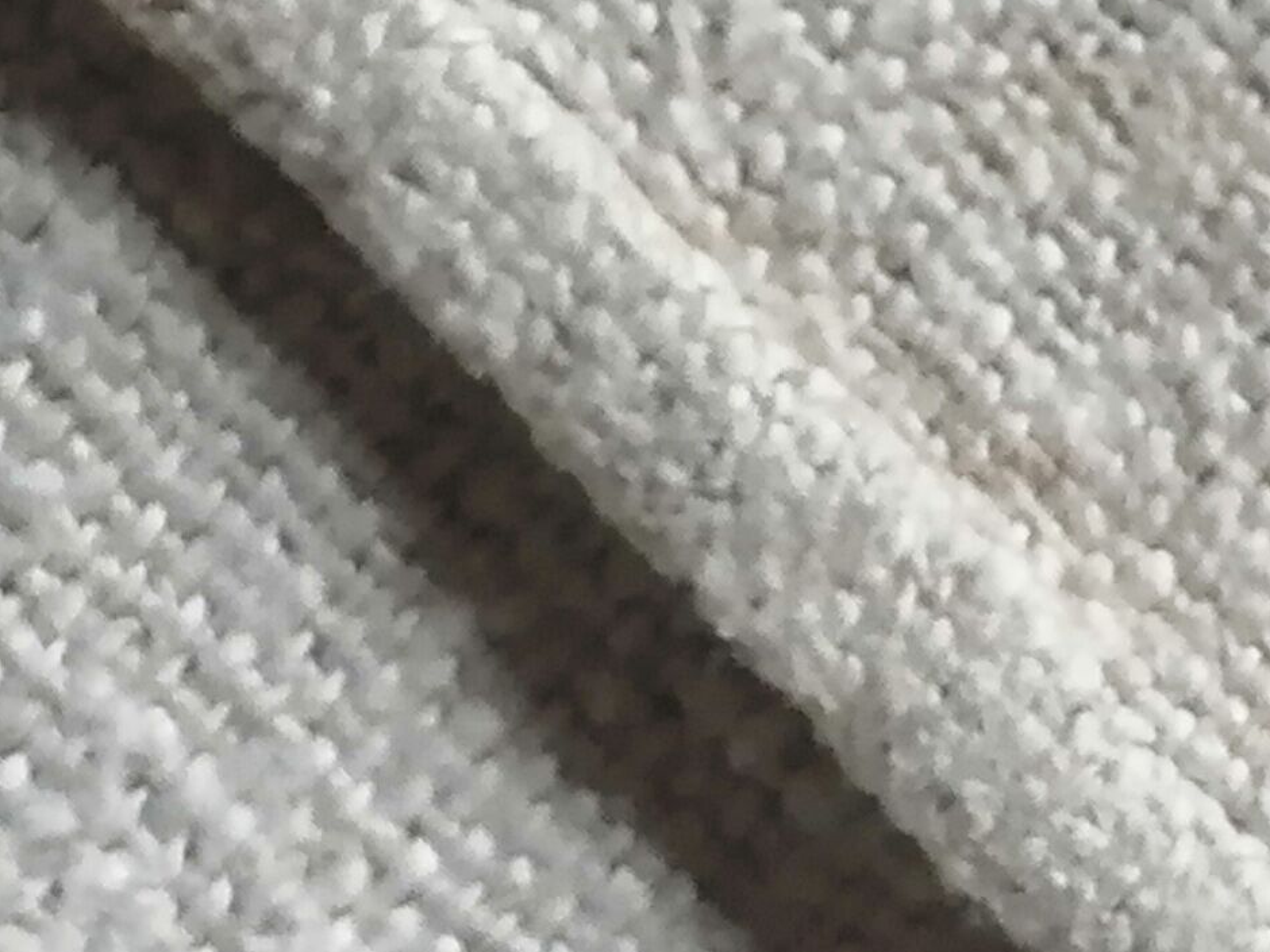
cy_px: 702
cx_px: 1229
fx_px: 7264
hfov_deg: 9.9
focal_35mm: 198
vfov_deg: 7.5
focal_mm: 3.95
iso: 250
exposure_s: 1/33.3
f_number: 1.8
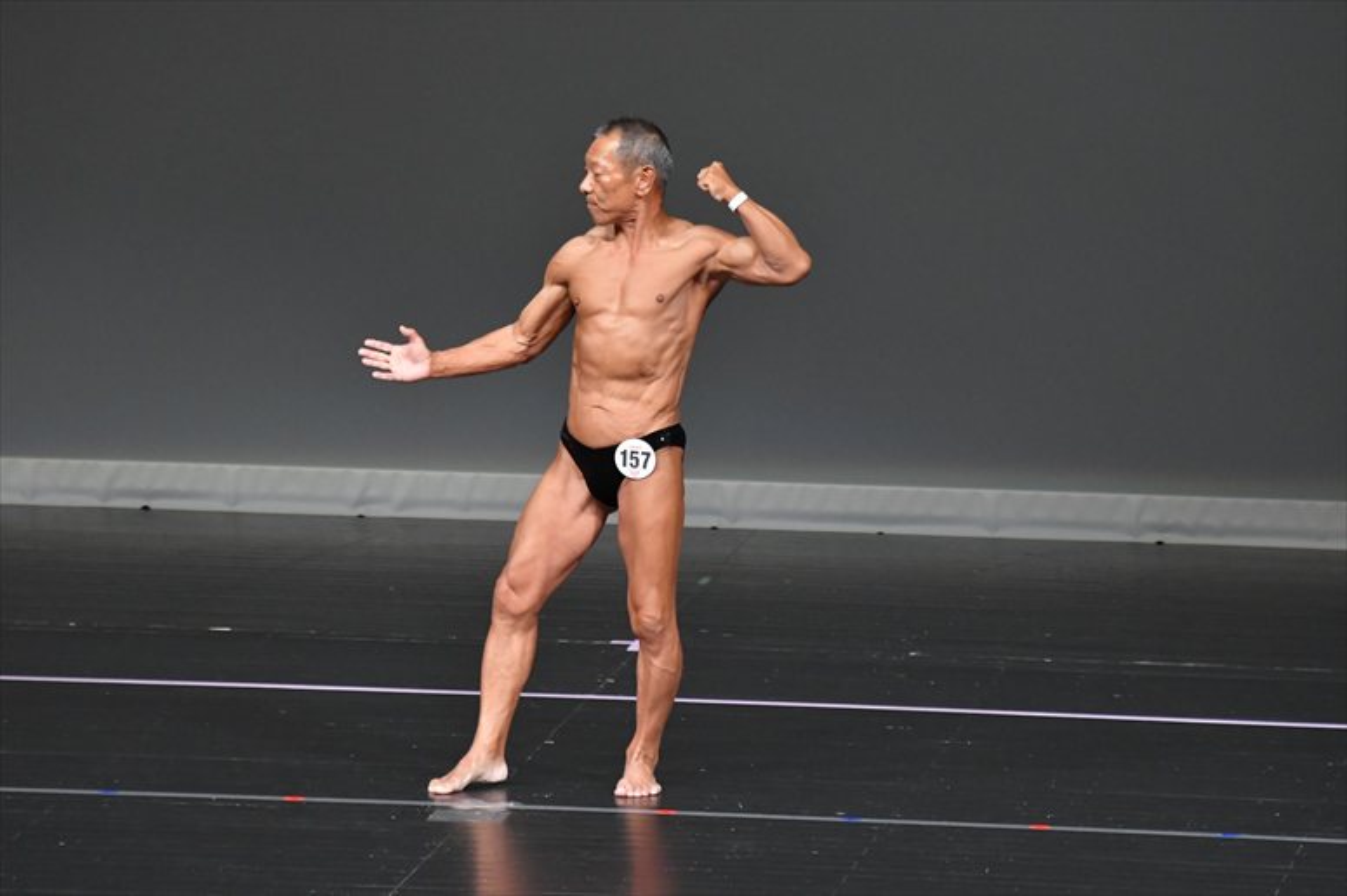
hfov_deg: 6.5
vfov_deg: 4.4
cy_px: 448
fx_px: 11781
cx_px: 674
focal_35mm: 315
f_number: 5.6
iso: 4000
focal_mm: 210
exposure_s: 1/400
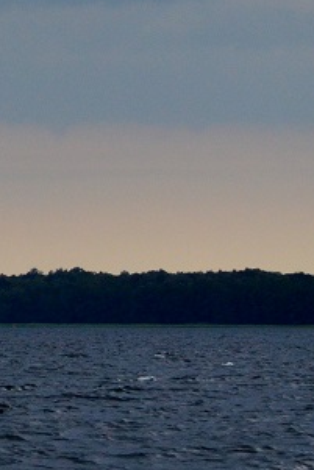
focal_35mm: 397
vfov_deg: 5.2
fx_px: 5188
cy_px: 90
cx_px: -432
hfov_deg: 3.4
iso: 1250
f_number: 4.5
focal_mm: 80
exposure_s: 1/8000
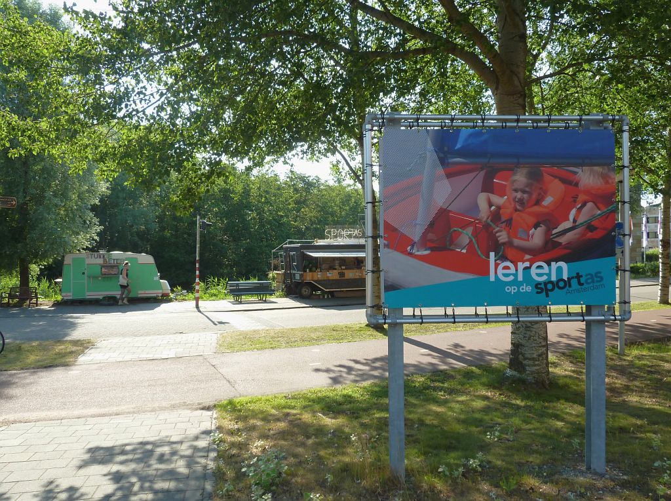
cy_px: 250
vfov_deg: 54.7
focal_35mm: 25
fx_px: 484
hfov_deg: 69.5
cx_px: 336
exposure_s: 1/125
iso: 80
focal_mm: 4.1
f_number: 4
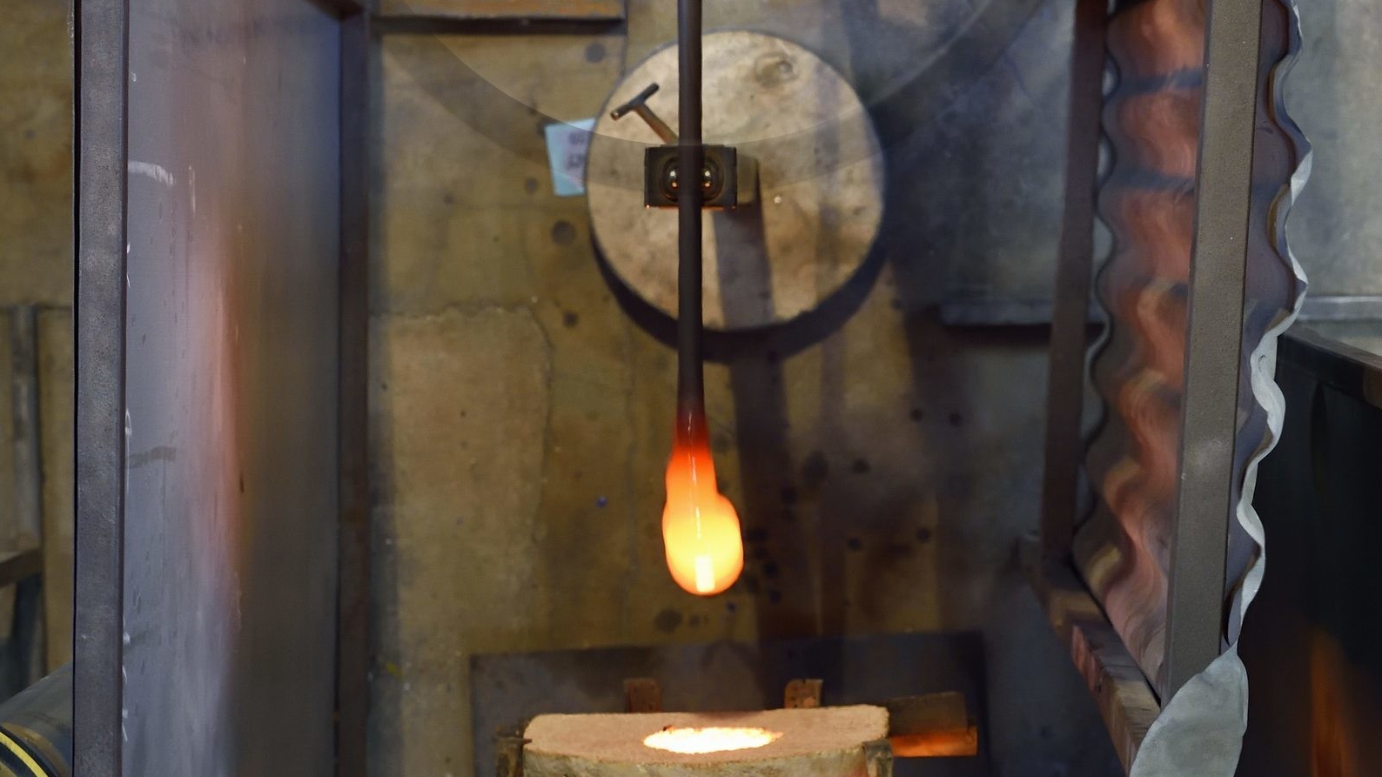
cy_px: -214
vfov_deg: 10.7
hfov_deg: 19.3
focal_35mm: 111
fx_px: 4067
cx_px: 694
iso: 1600
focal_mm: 70
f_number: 6.3
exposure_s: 1/40
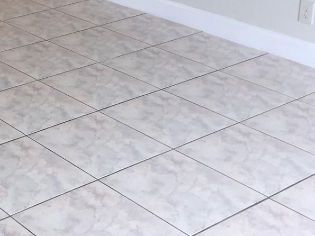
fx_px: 710
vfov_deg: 18.2
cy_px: -28
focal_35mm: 78
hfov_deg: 22.9
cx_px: -68
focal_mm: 4.15
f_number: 2.2
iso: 32
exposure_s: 1/120
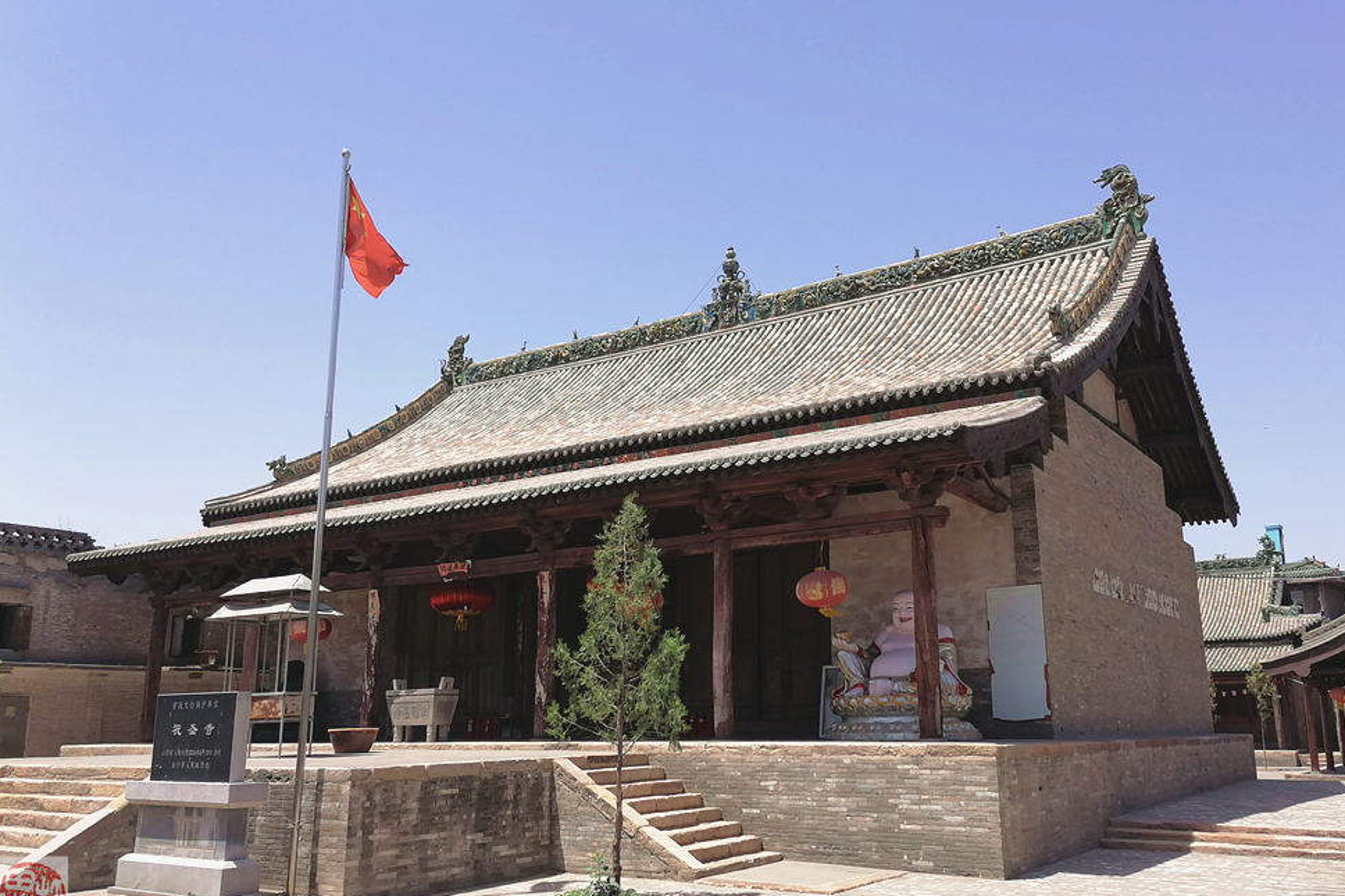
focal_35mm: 29
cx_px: 681
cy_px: 474
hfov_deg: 63.7
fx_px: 1083
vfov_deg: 44.9
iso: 50
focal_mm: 5.3
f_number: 1.8
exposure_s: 1/1232
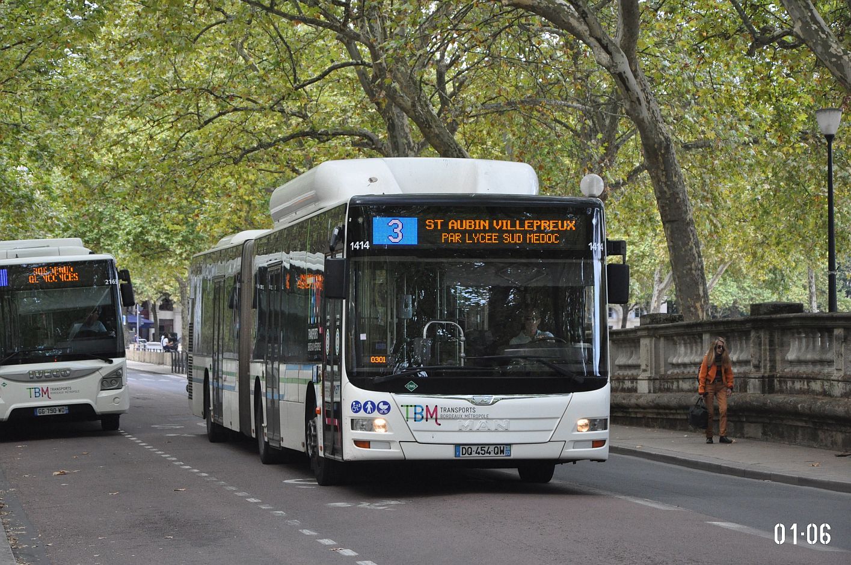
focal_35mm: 112
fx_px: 2656
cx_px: 426
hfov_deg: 18.2
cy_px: 282
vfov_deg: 12.1
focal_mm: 75
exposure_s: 1/500
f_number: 5.3
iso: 1400
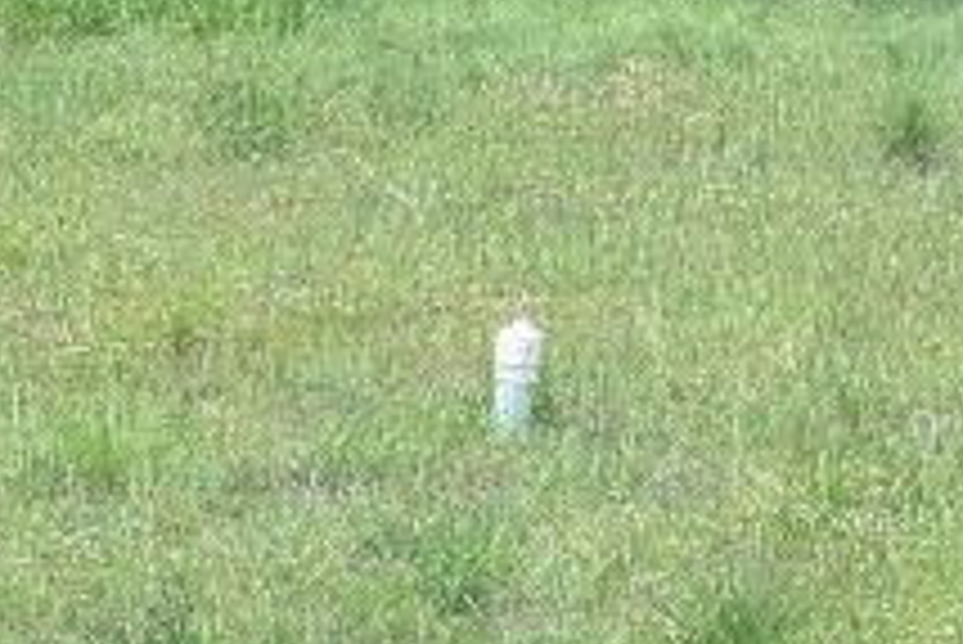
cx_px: 490
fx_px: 4791
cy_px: 630
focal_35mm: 179
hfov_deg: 11.5
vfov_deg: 7.7
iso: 58
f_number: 1.85
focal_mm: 6.81
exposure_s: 1/1027
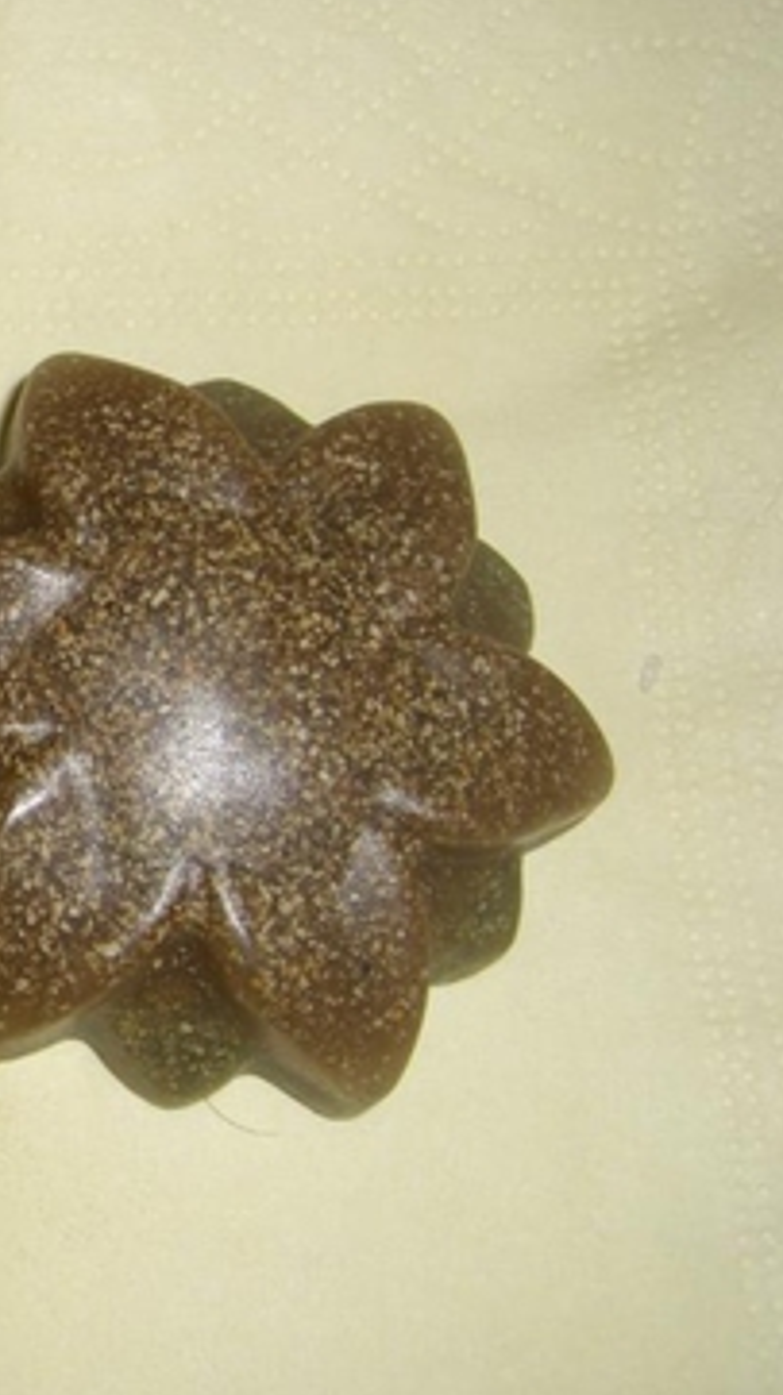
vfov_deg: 33.3
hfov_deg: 17.8
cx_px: -239
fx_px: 2331
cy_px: 734
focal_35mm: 63
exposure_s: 1/60
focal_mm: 6.2
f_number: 4.3
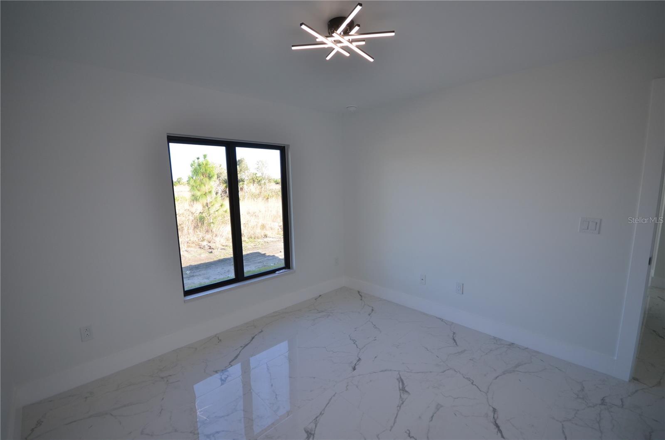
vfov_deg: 77.0
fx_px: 276
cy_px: 220
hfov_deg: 100.5
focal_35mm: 15
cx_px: 332
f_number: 5.6
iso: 320
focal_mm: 10
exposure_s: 1/125
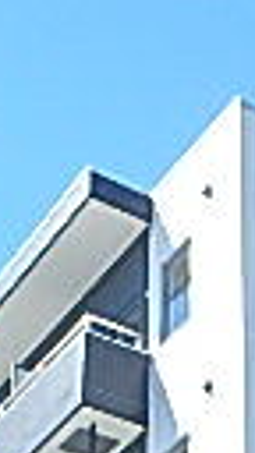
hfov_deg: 10.5
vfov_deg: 16.4
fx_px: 1370
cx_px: 287
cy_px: 757
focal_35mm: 114
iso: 125
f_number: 3.5
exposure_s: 1/500
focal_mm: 3.7
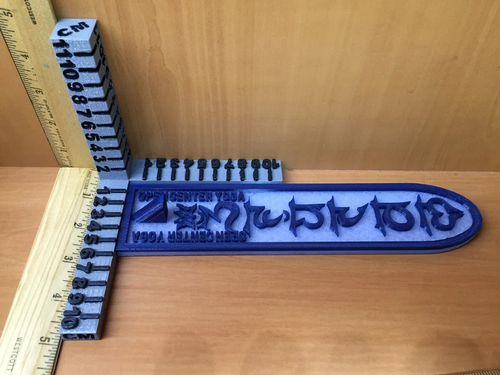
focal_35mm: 29
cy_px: 188
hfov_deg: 61.7
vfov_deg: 48.2
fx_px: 419
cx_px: 250
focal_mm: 4.15
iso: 80
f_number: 2.2
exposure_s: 1/15
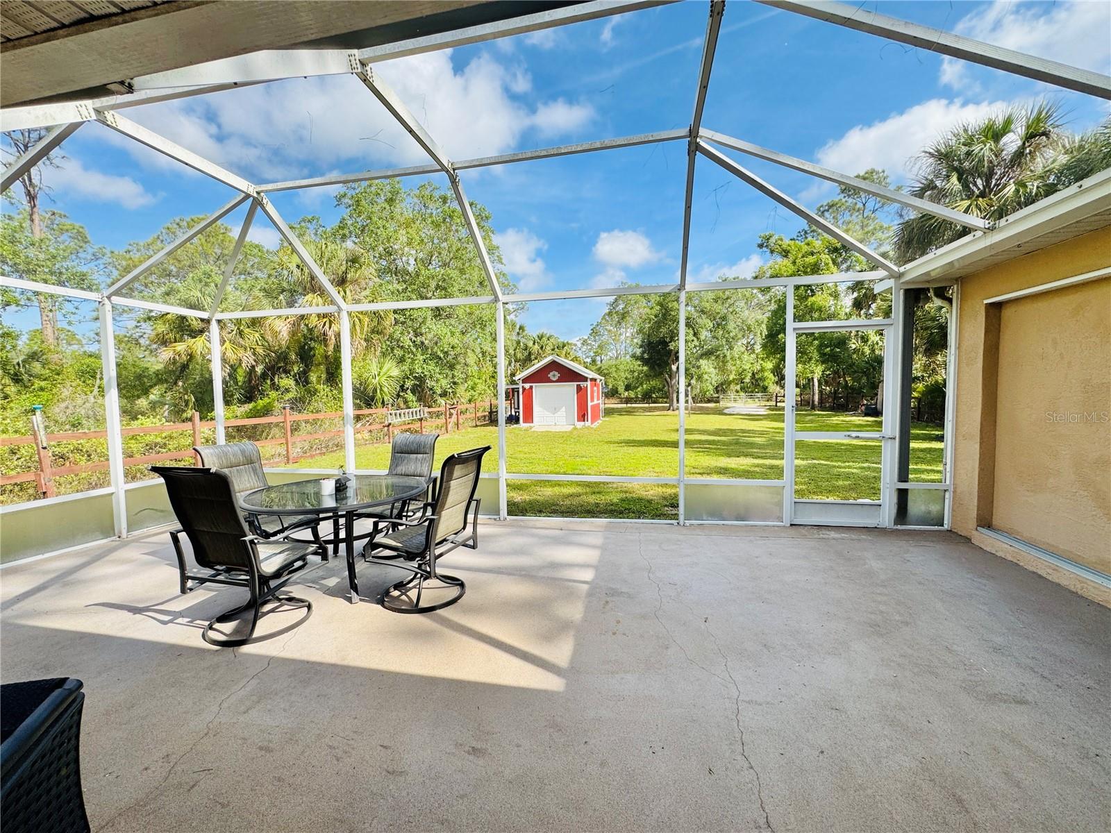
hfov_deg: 102.1
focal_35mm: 14
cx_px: 556
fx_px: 449
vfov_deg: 85.7
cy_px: 416
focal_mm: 2.22
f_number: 2.2
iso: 50
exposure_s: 1/741
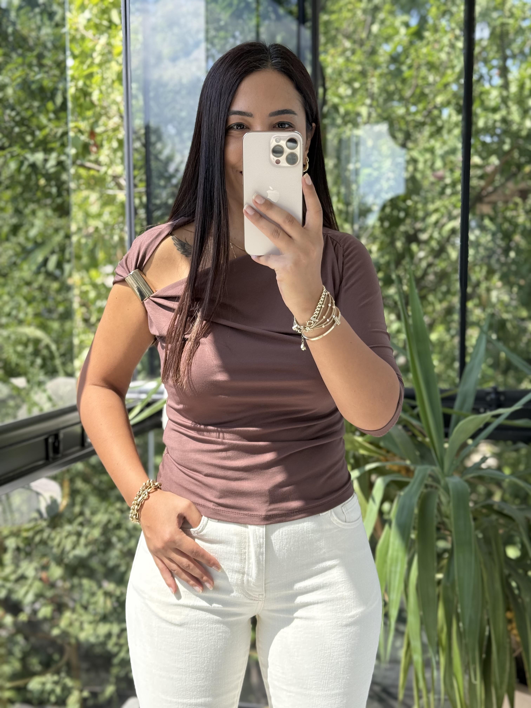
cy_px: 354
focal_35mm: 48
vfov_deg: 39.7
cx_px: 266
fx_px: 982
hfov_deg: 30.3
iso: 64
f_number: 1.78
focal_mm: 6.76
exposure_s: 1/506
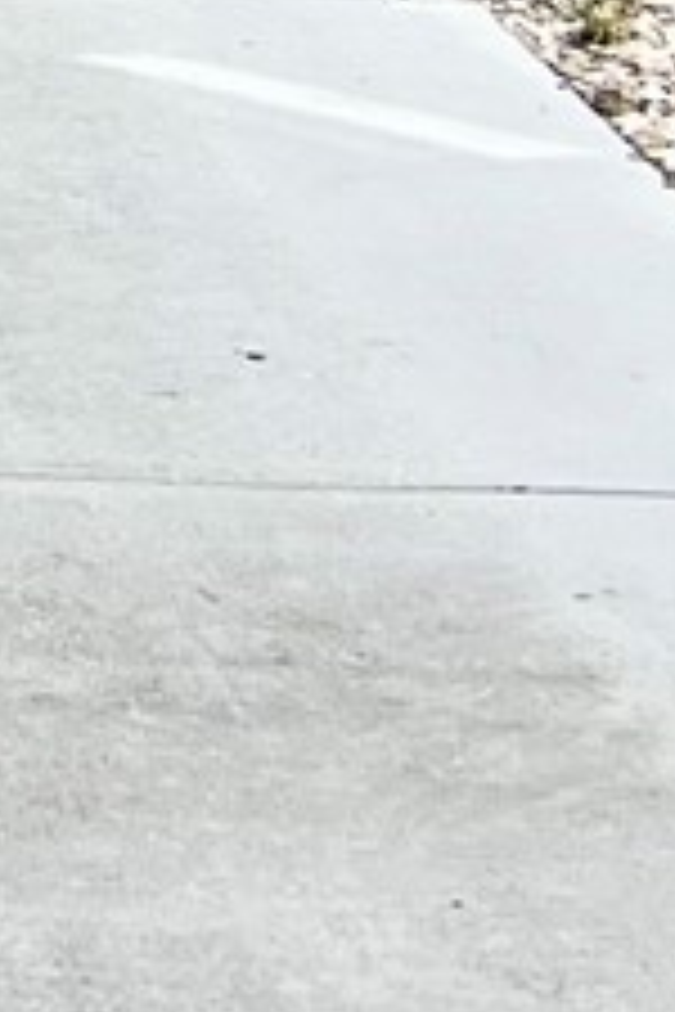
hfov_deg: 6.2
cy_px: -1673
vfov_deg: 9.2
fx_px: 5400
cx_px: -1746
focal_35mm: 192
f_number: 1.5
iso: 50
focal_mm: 5.7
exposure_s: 1/8000
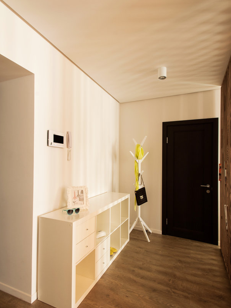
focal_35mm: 19
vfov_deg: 84.7
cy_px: 156
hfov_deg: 68.7
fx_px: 169
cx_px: 118
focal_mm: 17
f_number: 6.3
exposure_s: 1
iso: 200
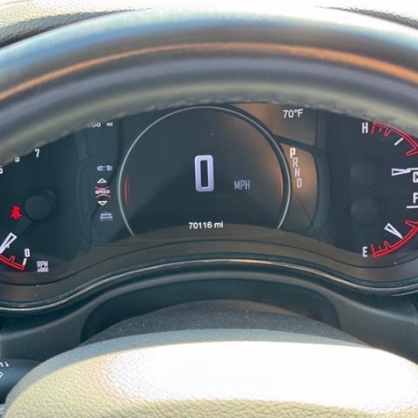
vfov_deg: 30.0
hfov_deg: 30.0
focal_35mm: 57
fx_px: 779
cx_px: 224
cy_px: 209
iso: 100
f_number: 1.78
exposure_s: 1/70
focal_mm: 6.76
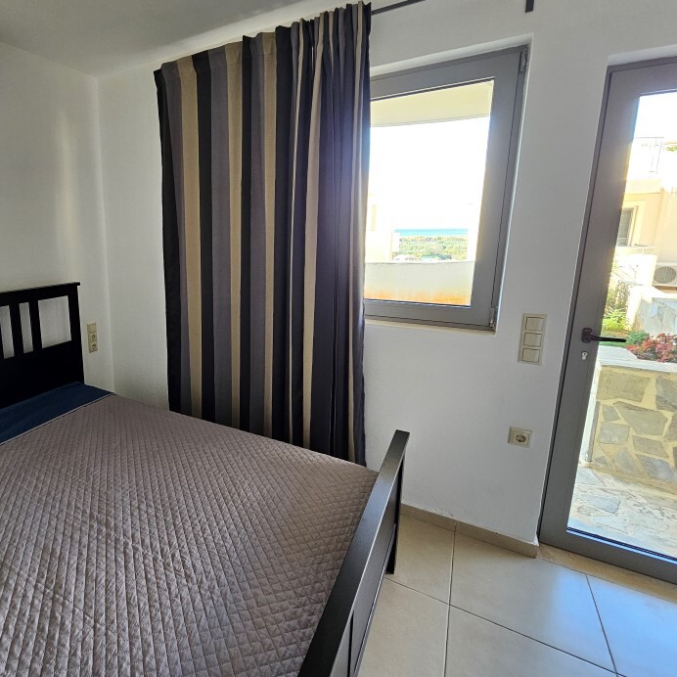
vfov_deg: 83.8
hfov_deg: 80.3
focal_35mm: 17
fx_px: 376
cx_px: 210
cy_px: 310
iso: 160
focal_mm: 2.2
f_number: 2.2
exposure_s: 1/50
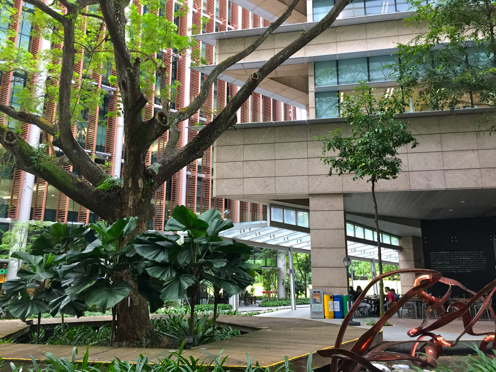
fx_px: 416
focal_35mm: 29
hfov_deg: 61.7
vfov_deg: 48.2
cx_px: 248
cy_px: 186
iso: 64
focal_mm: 4.15
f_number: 2.2
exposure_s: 1/33
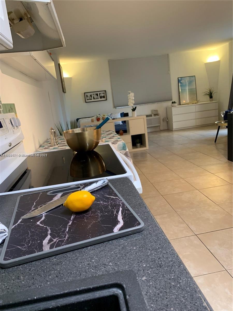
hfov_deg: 53.1
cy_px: 156
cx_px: 116
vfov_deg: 67.3
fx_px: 233
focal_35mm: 26
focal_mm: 4.25
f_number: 1.8
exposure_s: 1/60
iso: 160
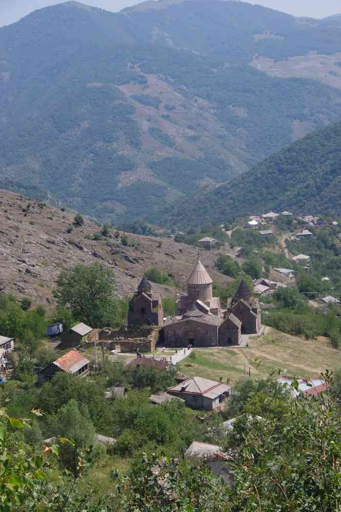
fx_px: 1172
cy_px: 256
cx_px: 170
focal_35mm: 82
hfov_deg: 16.6
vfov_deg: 24.6
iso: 200
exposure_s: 1/100
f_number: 11
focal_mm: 55
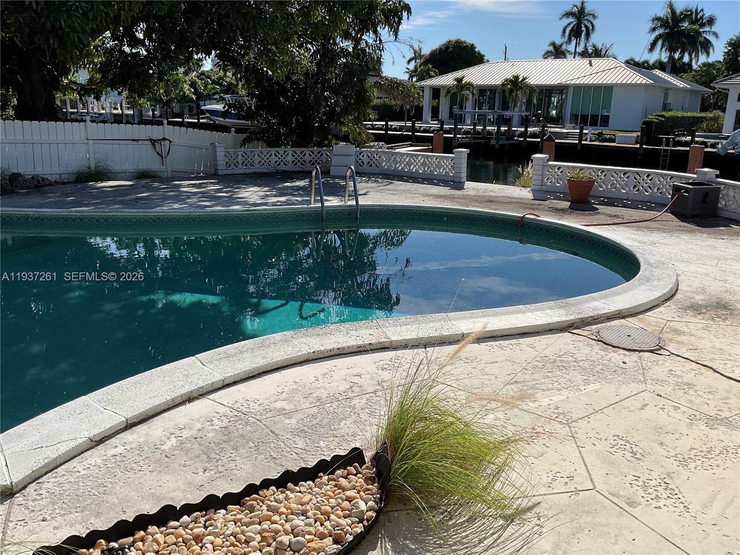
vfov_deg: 48.2
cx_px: 370
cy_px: 278
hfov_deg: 61.7
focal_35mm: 29
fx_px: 620
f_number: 1.8
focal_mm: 3
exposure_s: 1/3322
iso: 16
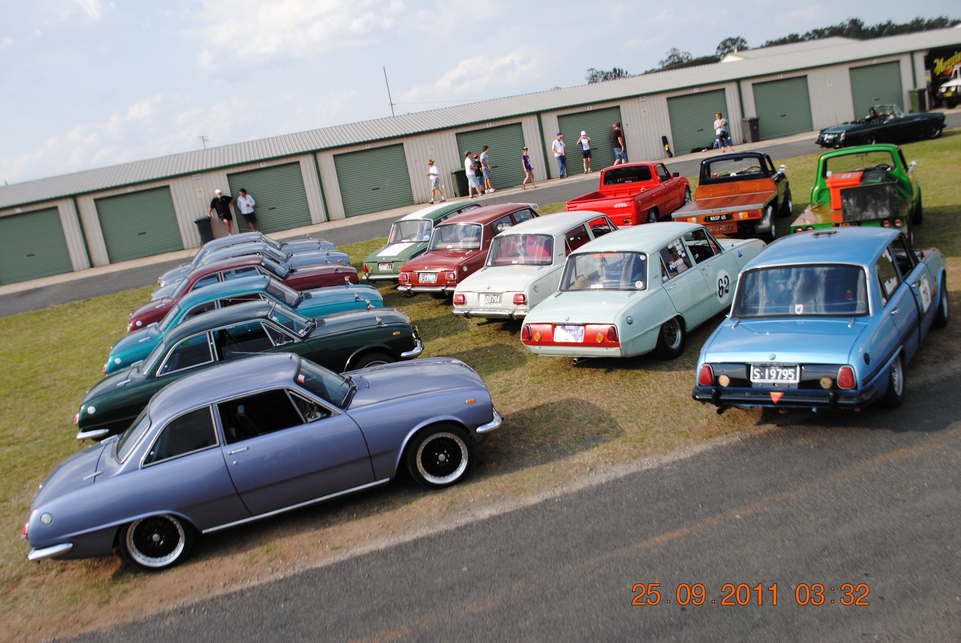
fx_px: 882
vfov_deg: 40.1
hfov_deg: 57.2
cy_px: 322
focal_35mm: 33
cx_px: 480
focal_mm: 22
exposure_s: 1/200
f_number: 7.1
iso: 100
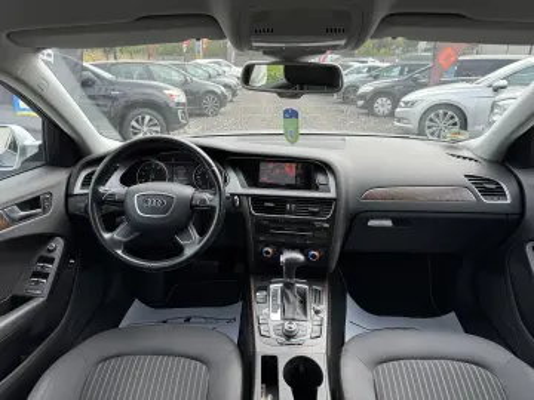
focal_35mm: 24
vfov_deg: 56.8
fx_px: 370
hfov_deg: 71.6
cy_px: 200
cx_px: 267
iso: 80
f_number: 1.78
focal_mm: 6.76
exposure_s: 1/660
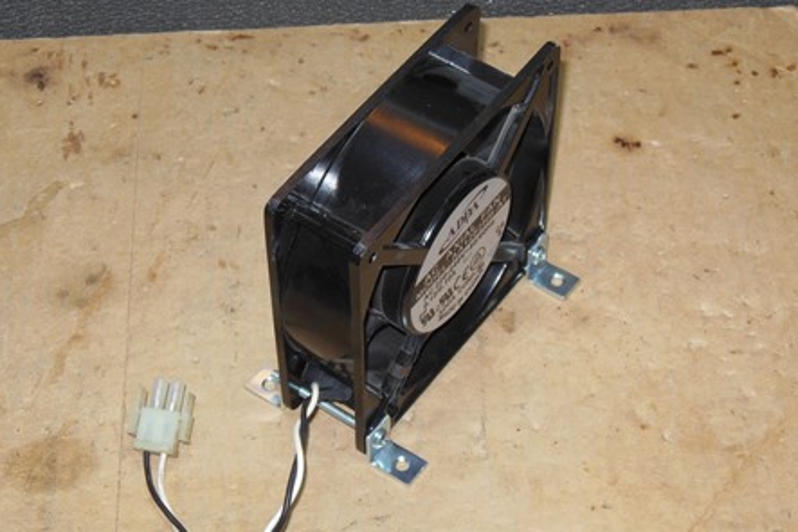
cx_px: 402
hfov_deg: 33.4
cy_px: 296
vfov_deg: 22.6
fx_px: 1329
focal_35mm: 60
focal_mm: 10.2
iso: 200
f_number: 4.1
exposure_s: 1/60
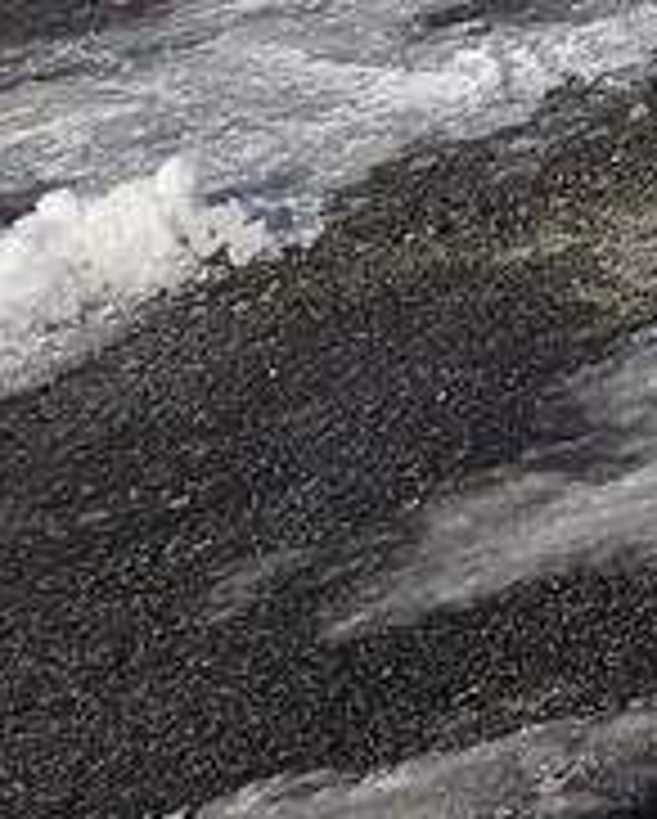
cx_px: 1976
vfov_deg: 13.1
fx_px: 3057
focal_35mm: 126
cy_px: -864
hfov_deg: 9.5
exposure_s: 1/2945
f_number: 1.8
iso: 25
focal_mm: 5.4
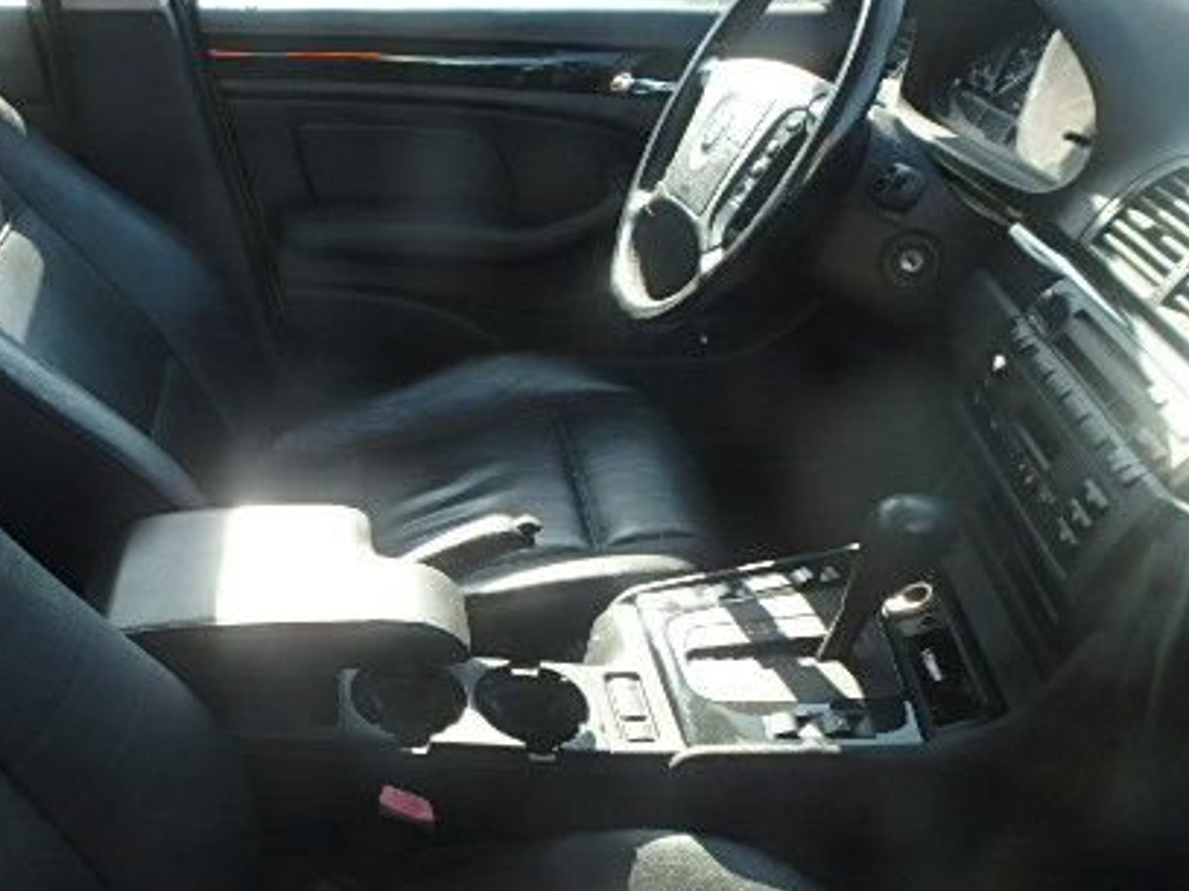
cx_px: 286
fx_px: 1133
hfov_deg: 52.7
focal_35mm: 33
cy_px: 543
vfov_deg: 42.7
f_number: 3.5
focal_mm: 3.7
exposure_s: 1/80
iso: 125
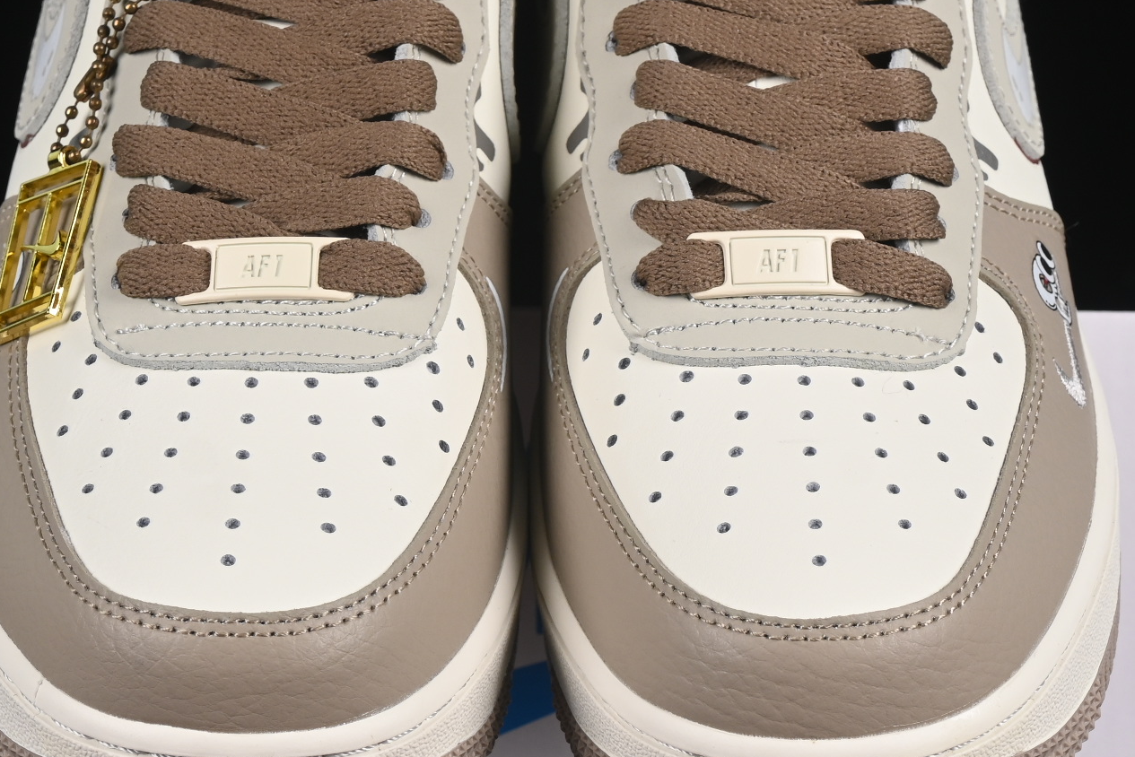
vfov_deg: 8.3
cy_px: 347
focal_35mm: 165
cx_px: 508
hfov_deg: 12.4
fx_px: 5203
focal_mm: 50
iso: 160
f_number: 8
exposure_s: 1/80
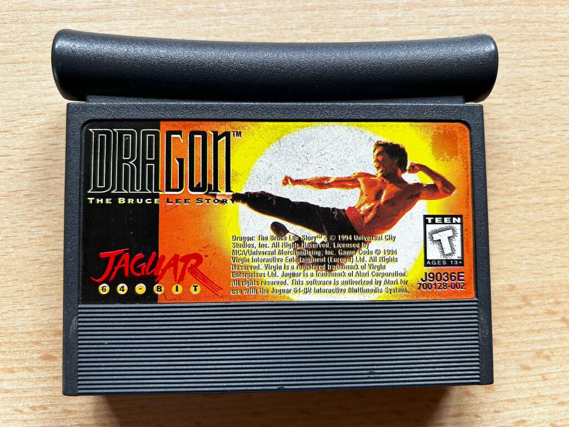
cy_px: 214
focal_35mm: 26
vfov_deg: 53.1
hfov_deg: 67.3
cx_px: 284
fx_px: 427
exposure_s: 1/50
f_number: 1.5
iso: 100
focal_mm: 5.7
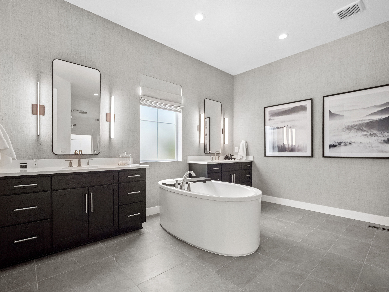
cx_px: 194
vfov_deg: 78.1
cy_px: 146
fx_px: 180
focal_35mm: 16
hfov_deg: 94.5
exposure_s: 1/640
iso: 400
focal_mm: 8
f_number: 3.5
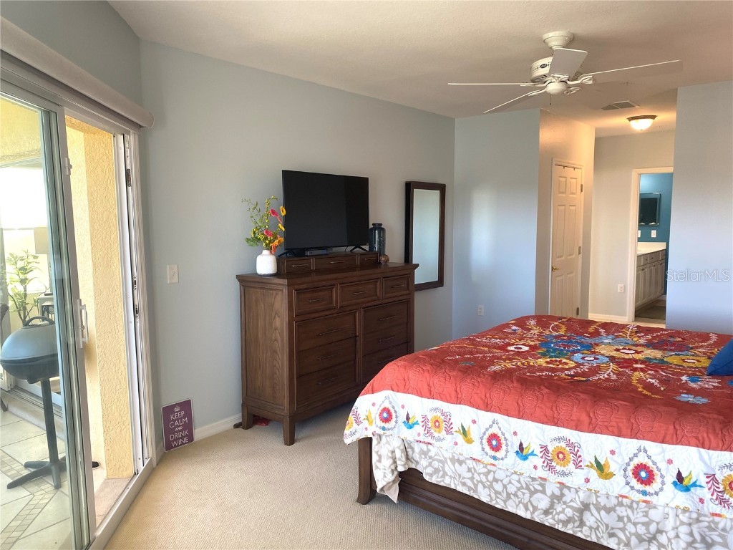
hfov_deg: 67.3
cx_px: 366
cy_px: 275
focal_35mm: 26
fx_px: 551
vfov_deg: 53.1
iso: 100
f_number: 1.8
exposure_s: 1/120
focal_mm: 4.25
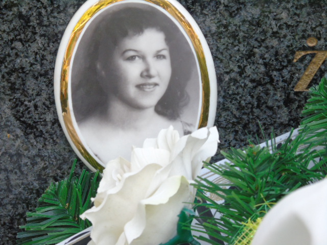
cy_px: 122
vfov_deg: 3.6
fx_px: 3939
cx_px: 164
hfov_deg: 4.8
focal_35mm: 417
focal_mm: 74
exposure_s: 1/125
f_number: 5.3
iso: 400
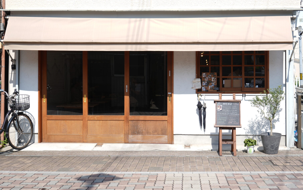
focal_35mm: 56
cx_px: 168
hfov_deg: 36.2
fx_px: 462
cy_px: 68
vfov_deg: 23.1
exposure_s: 1/640
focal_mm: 39
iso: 80
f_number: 4
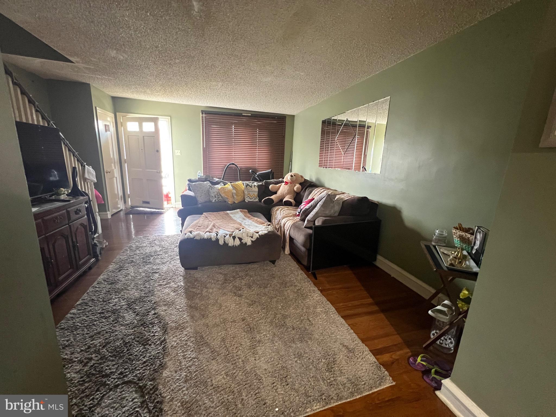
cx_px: 278
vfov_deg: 89.9
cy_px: 208
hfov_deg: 106.2
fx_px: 209
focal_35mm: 13
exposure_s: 1/60
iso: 640
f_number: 1.8
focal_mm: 1.57
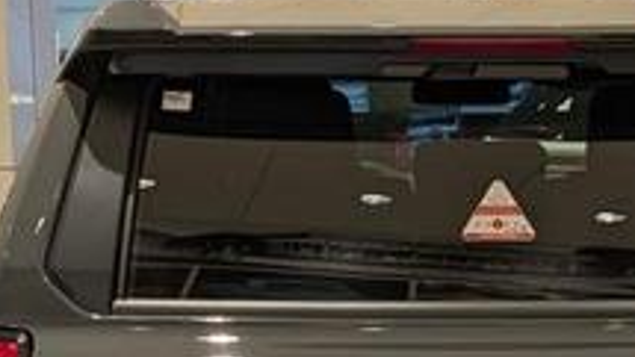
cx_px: 478
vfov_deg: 9.5
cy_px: 493
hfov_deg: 17.1
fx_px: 2105
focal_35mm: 125
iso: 263
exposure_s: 1/120
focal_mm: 6.9
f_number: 1.68
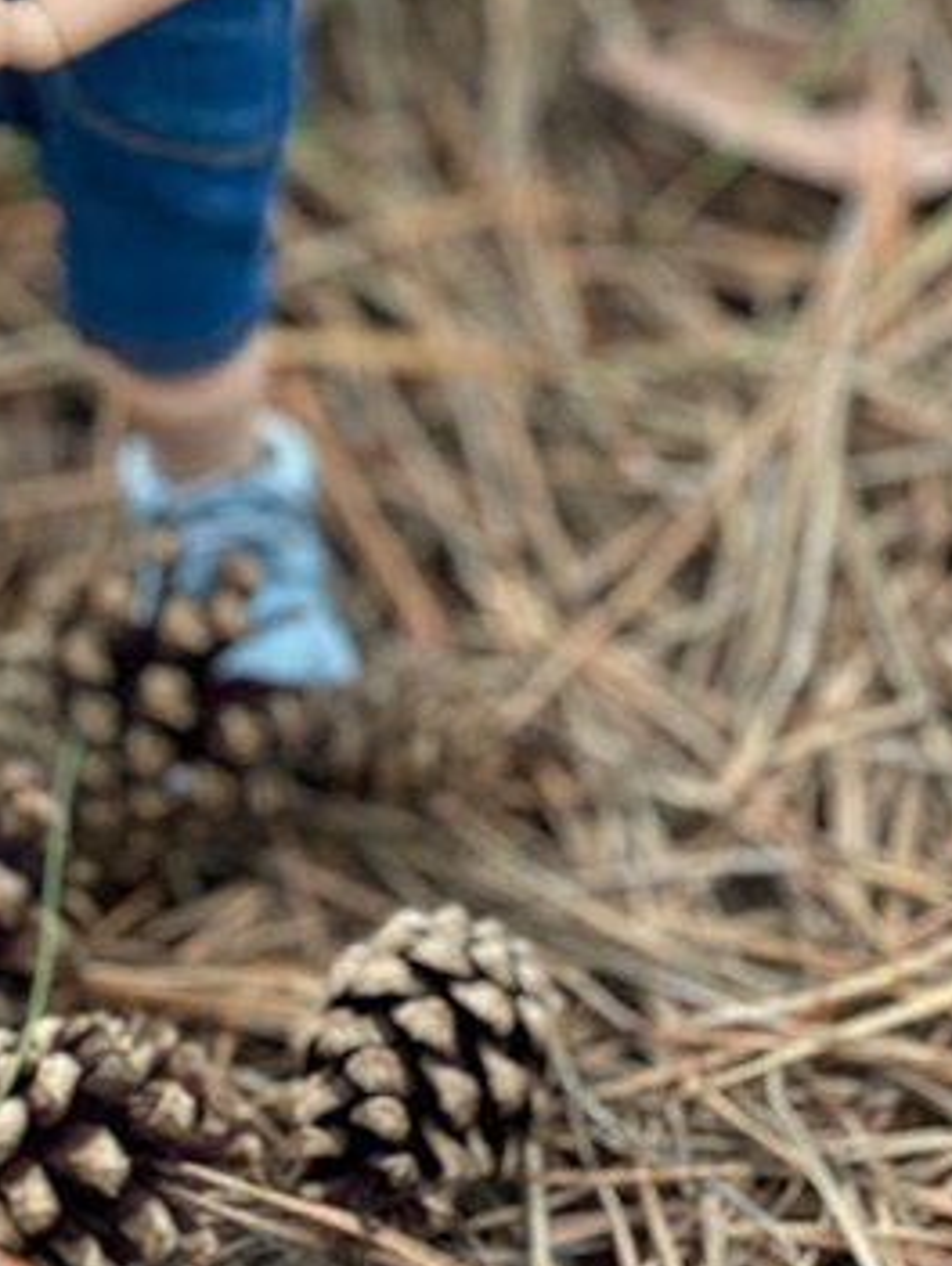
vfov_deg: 13.0
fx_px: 5417
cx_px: -188
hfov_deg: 9.9
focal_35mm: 148
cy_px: -198
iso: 160
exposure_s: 1/122
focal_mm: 6
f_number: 2
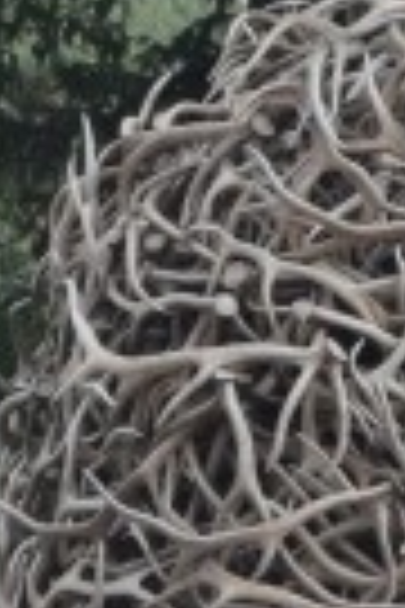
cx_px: 1022
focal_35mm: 628
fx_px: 10593
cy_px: 396
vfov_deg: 3.3
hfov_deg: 2.2
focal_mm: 55
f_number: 8
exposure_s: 1/250
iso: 250
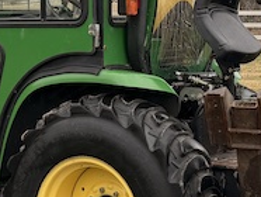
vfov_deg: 14.3
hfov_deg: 19.0
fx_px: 778
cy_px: 25
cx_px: 160
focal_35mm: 103
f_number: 1.78
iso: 80
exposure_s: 1/262
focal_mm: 6.76
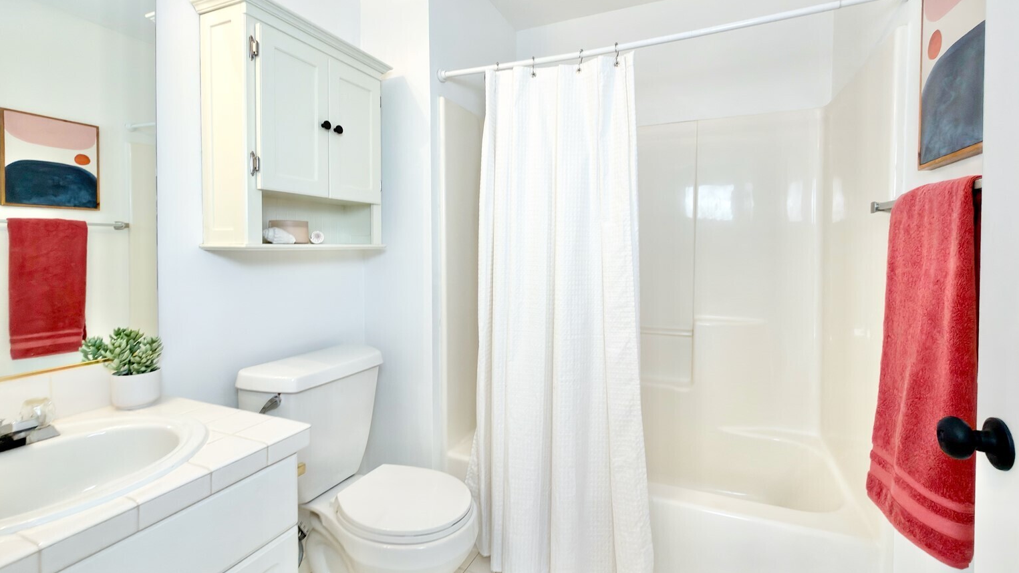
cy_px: 269
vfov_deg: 67.0
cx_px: 523
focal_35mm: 16
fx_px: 432
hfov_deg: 99.3
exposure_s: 1/60
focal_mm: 2.22
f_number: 2.2
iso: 40
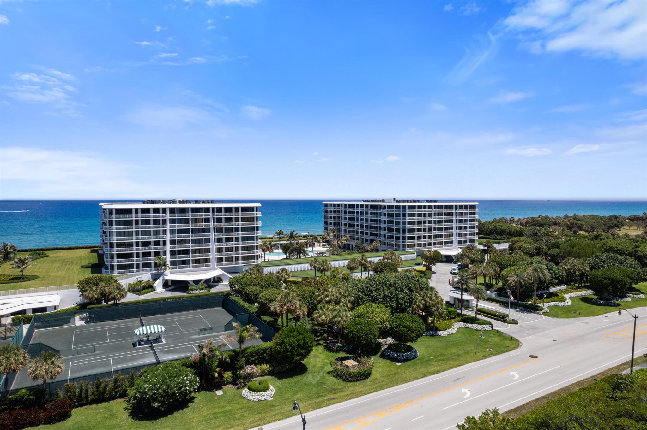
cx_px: 324
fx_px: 395
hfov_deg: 78.6
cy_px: 215
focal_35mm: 22
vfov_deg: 57.2
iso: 120
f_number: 2.8
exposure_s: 1/3200
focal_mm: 8.38
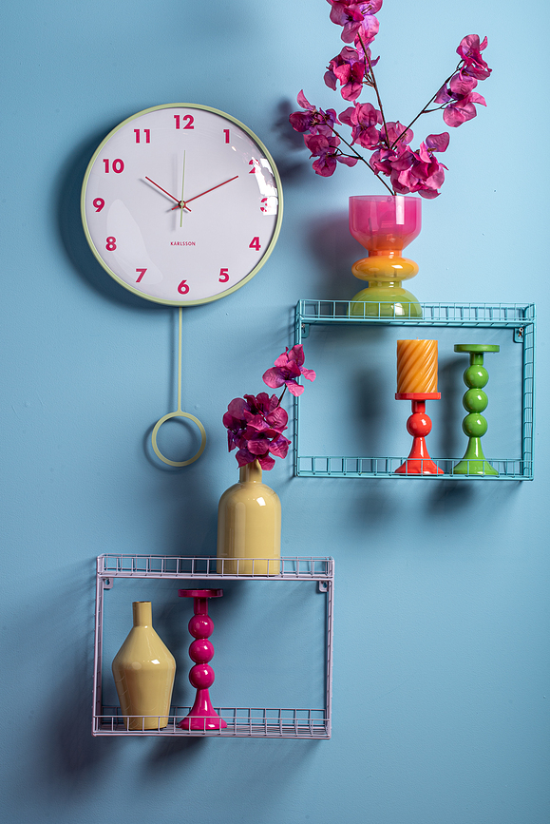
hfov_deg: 12.5
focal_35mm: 110
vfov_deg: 18.6
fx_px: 2518
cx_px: 275
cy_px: 412
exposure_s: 1/125
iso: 100
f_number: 16
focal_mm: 110
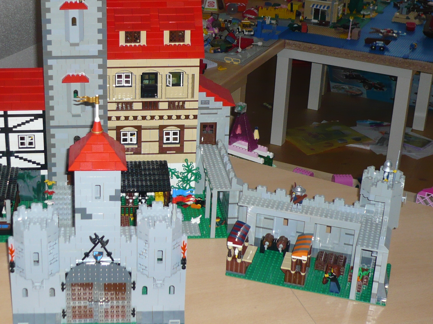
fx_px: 863
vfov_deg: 21.3
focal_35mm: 69
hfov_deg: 27.7
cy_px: 124
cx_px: 97
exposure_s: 1/30
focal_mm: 6.6
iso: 125
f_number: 3
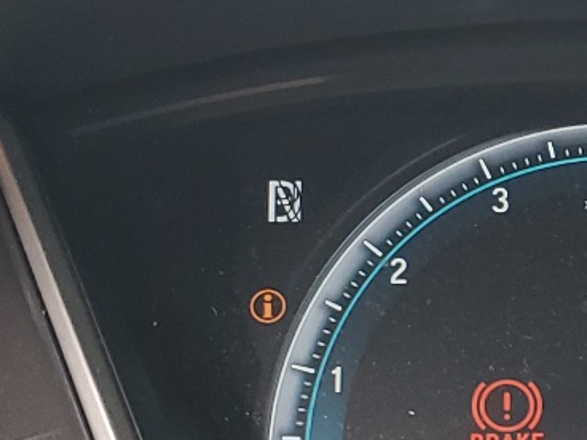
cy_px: 362
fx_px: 1916
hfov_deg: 16.9
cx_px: 646
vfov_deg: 13.0
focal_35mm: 113
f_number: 1.5
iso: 75
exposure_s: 1/120
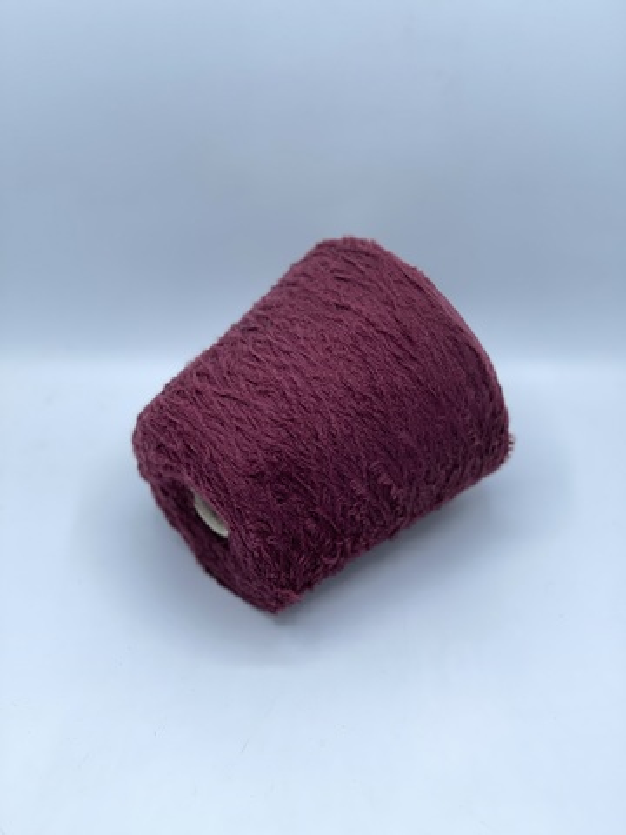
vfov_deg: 30.3
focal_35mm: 64
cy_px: 418
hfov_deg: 22.9
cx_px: 313
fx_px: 1543
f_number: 2.2
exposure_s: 1/127
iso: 20
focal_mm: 7.5
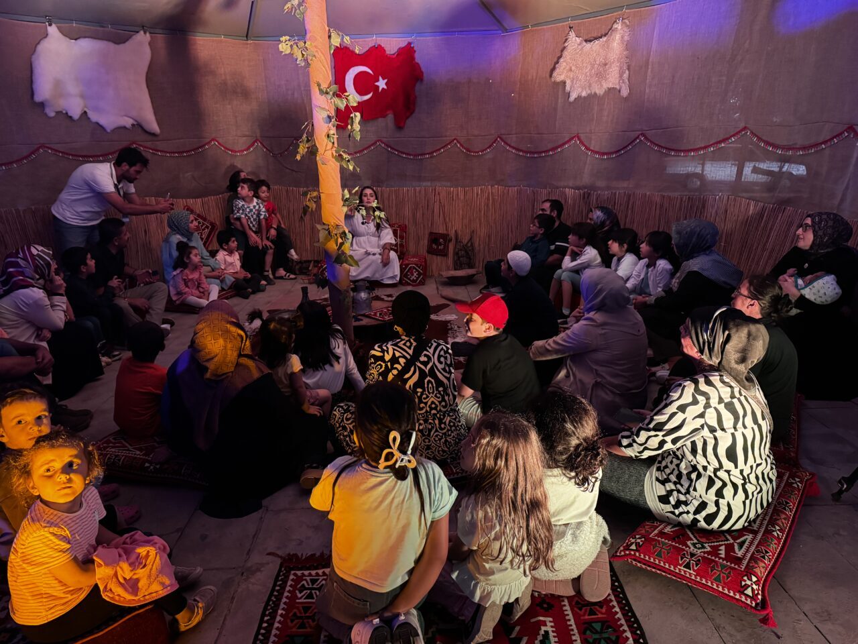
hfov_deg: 71.6
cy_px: 322
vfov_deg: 56.8
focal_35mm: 24
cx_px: 429
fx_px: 595
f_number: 1.78
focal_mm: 6.76
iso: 1000
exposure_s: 1/35
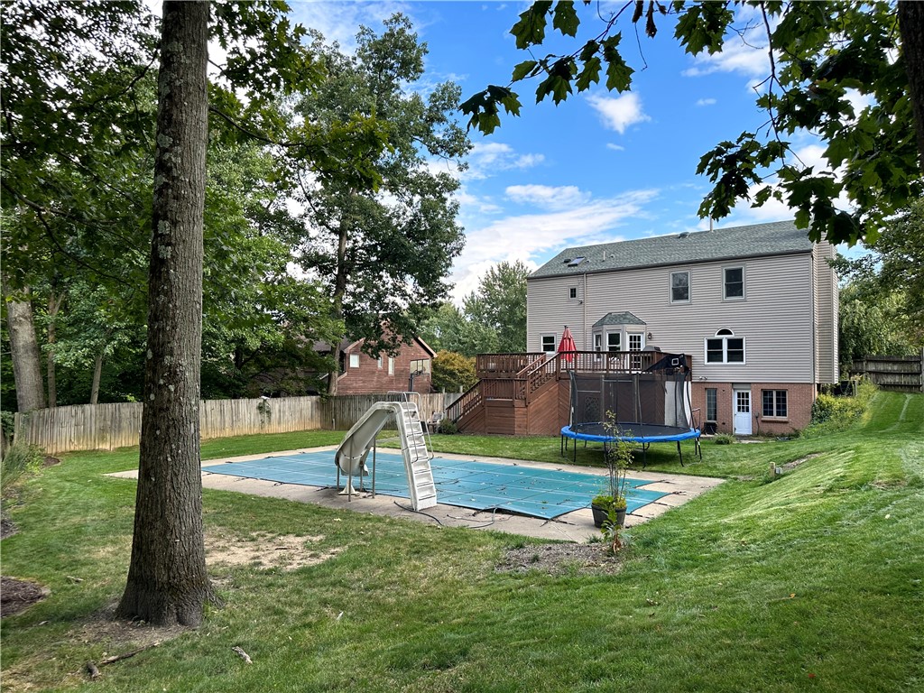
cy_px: 346
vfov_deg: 56.8
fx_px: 641
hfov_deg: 71.6
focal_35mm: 24
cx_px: 462
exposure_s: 1/745
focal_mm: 6.86
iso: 80
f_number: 1.78
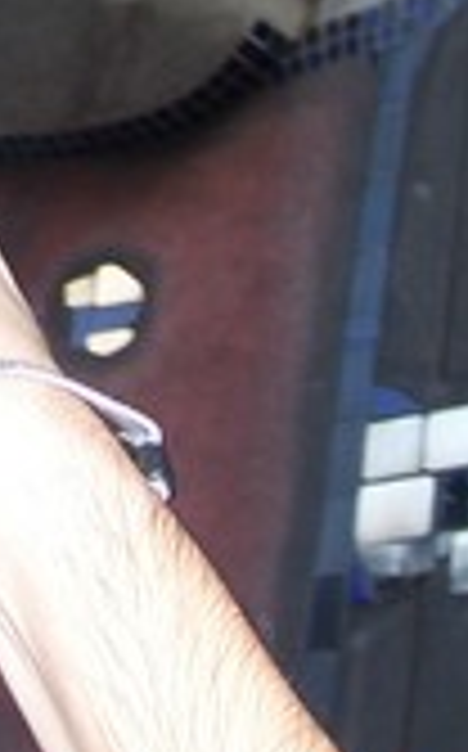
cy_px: 81
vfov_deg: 14.3
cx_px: -50
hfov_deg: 8.9
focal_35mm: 145
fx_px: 2967
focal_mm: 6.3
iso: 80
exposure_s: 1/60
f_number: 2.8
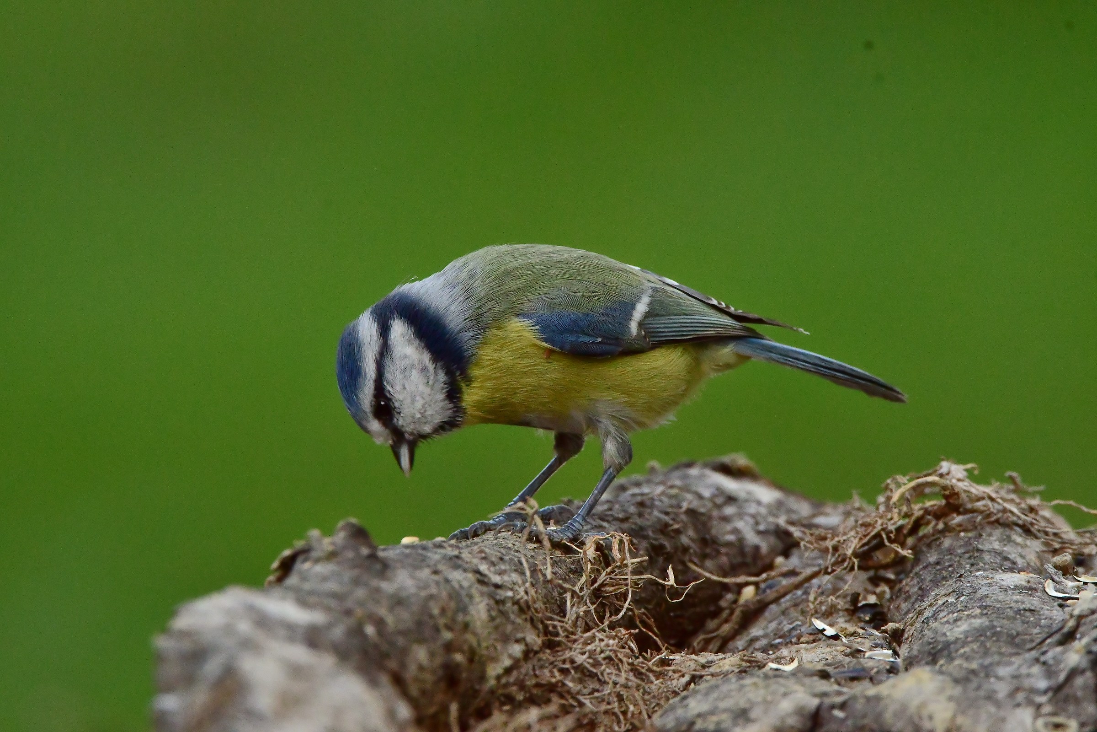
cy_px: 366
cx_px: 548
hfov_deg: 2.3
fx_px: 27423
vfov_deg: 1.5
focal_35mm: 900
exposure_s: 1/800
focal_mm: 600
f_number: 11
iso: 640
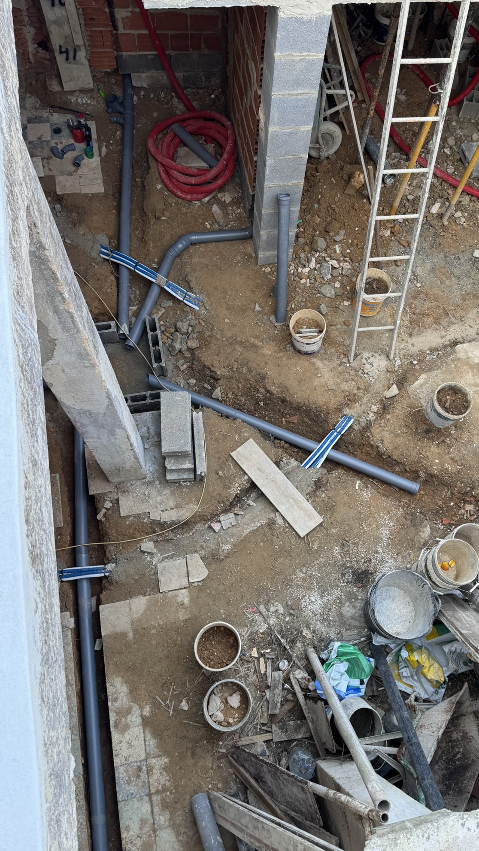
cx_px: 297
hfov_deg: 42.6
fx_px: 609
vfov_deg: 69.8
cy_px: 436
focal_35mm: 27
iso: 80
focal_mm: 6.76
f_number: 1.78
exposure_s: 1/171
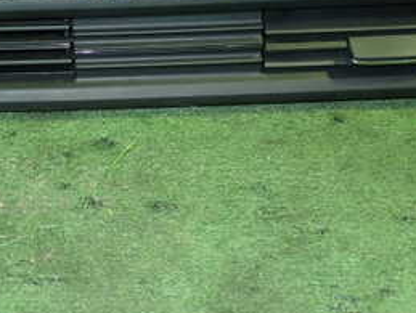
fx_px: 891
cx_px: 122
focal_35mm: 74
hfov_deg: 26.1
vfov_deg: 19.8
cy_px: 69
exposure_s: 1/30
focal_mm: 5.79
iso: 200
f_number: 2.4
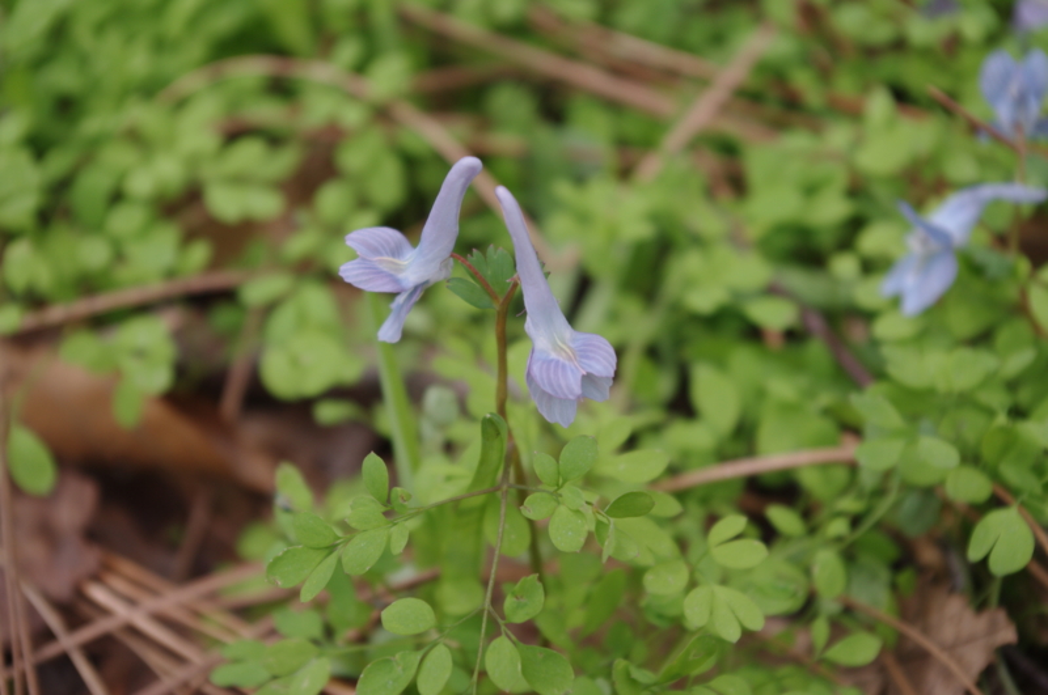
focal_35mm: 82
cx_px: 524
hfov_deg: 24.8
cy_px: 348
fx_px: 2384
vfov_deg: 16.6
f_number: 7.1
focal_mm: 55
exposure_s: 1/160
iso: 200
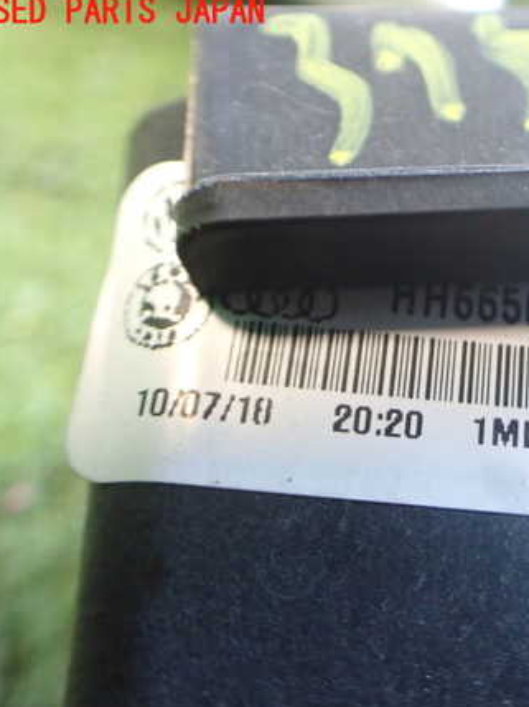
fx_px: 857
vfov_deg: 44.8
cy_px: 363
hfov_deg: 32.8
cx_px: 460
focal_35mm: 42
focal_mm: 5.4
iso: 1000
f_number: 2.3
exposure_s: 1/30
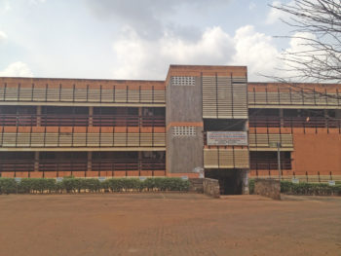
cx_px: 170
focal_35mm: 35
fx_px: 345
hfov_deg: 52.6
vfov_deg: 40.7
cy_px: 128
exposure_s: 1/1416
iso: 50
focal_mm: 4.28
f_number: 2.4
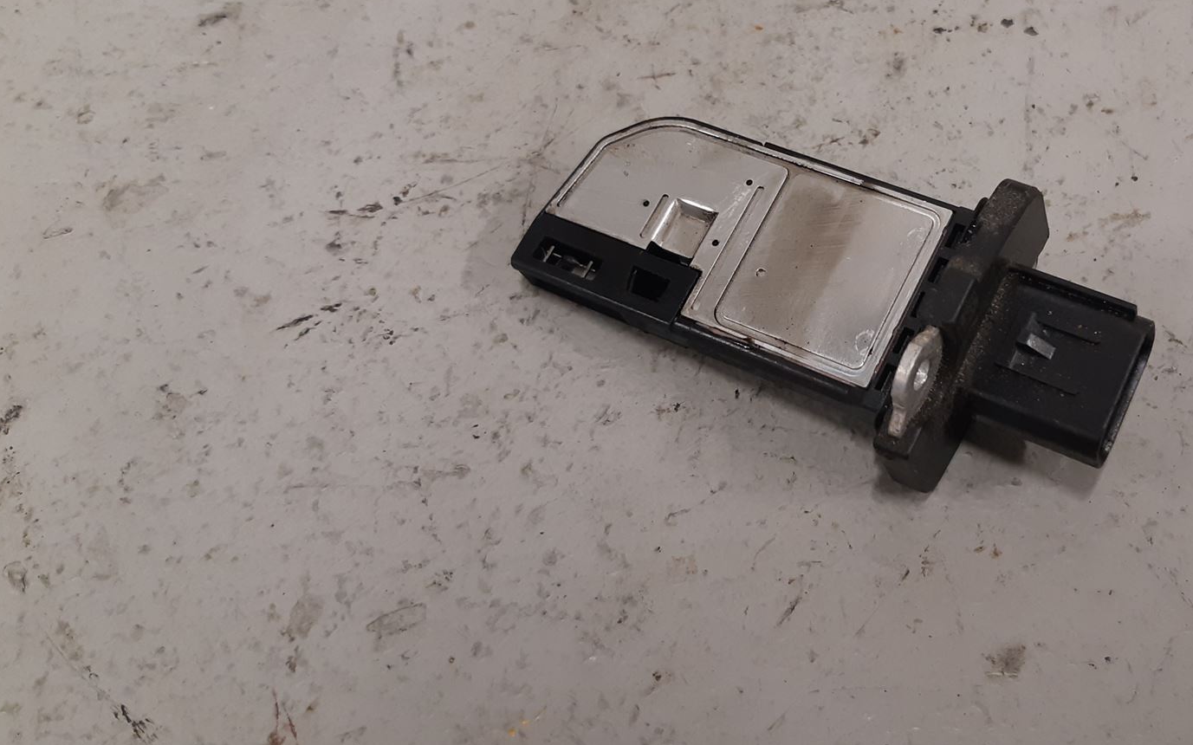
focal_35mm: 41
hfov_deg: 46.9
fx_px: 1333
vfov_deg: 31.0
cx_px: 852
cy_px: 242
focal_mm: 3.93
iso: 125
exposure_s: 1/50
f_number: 1.7
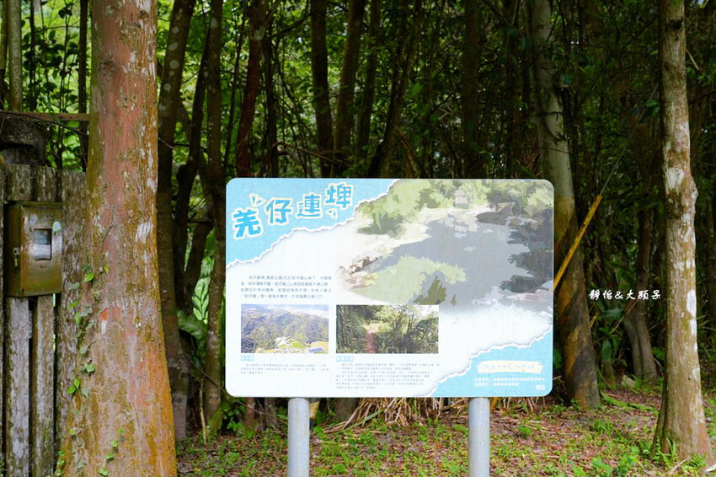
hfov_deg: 49.6
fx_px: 775
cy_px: 238
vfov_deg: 34.2
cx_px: 358
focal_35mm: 39
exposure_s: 1/125
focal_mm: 39
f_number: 7.1
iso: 320
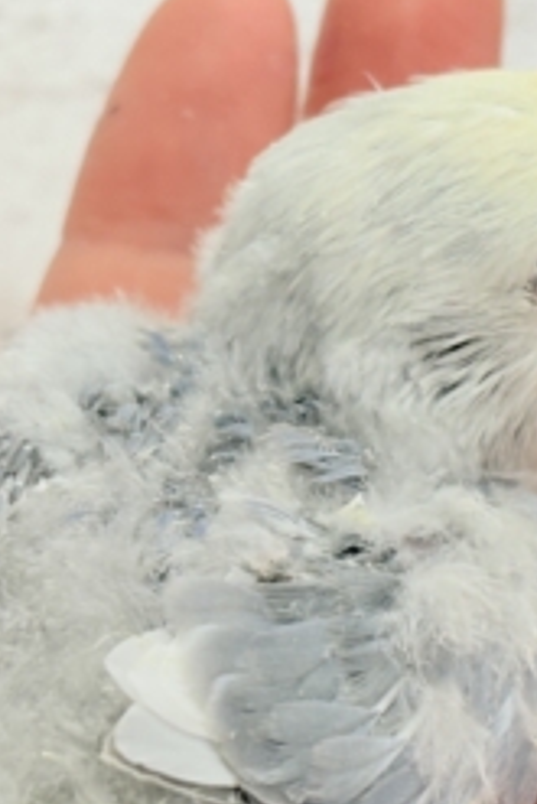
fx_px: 3128
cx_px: 410
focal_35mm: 140
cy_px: 339
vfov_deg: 14.6
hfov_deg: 9.8
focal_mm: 5.96
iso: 32
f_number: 1.6
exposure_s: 1/50
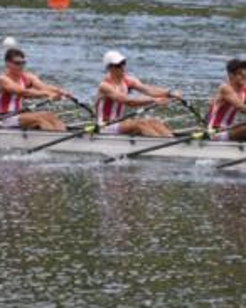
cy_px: 98
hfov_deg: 1.5
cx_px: 253
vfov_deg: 1.9
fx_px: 9362
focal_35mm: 1027
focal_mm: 400
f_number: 5.6
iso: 800
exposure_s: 1/1600
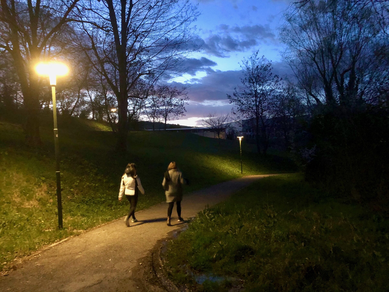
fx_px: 315
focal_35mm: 28
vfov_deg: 49.7
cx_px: 194
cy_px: 146
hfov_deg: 63.4
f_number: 1.8
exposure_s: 1/4
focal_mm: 3.99
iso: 160
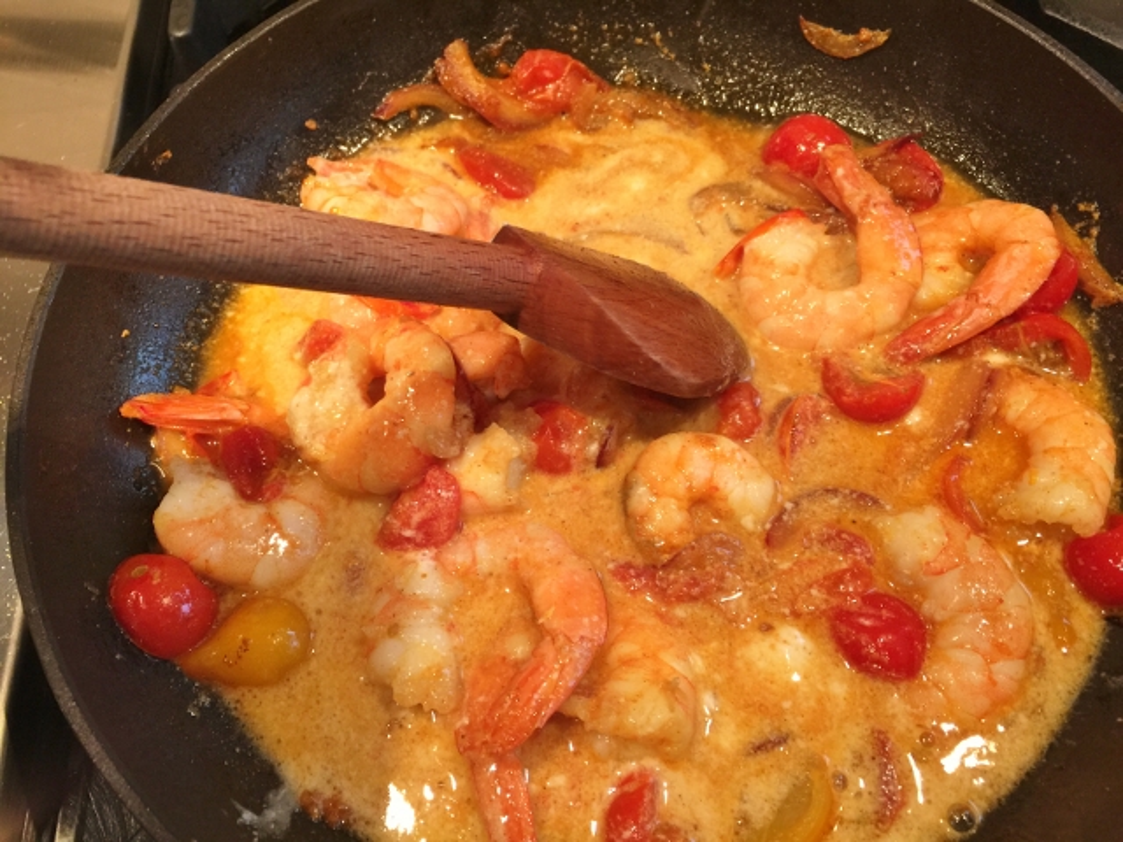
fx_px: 941
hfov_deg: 61.7
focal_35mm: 29
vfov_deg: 48.2
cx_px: 562
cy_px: 421
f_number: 2.2
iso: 50
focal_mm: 4.15
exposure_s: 1/15
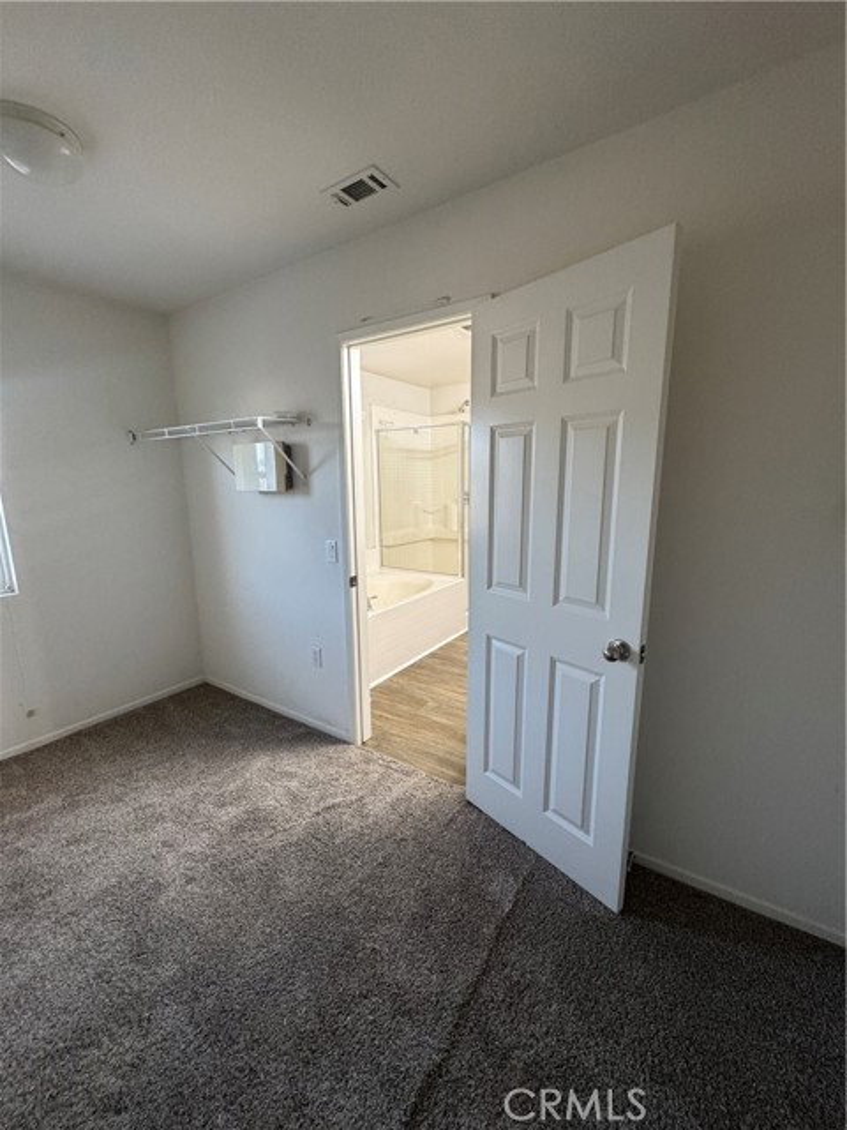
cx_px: 424
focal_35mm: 14
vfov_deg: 102.1
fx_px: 457
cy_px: 565
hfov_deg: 85.7
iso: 250
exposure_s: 1/120
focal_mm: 2.22
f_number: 2.2
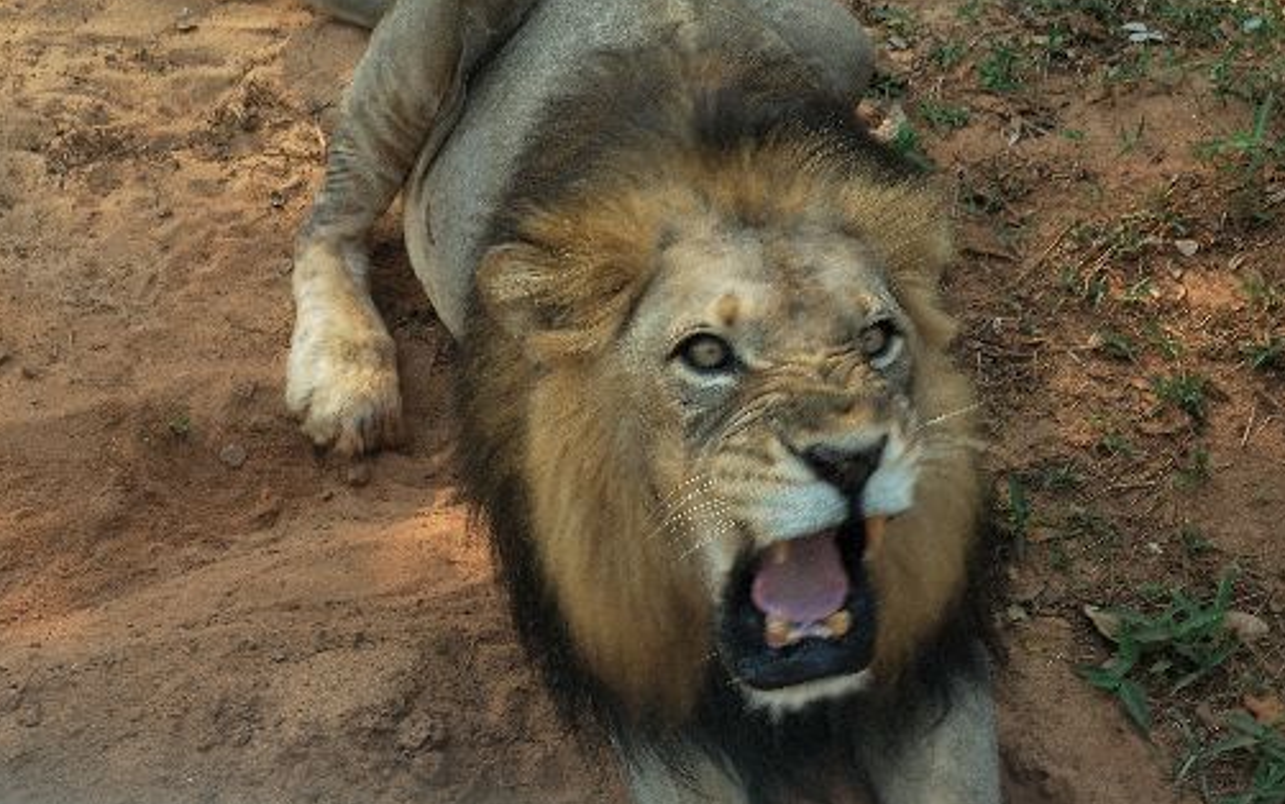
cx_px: 683
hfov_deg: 26.2
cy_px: 353
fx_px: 2758
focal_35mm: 79
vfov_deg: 16.6
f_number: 5.6
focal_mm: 35
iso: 125
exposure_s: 1/125
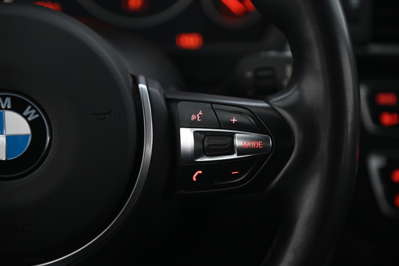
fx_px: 1329
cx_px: 200
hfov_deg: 17.1
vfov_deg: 11.4
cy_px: 133
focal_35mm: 120
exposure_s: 1/15
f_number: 4
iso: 2000
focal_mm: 120
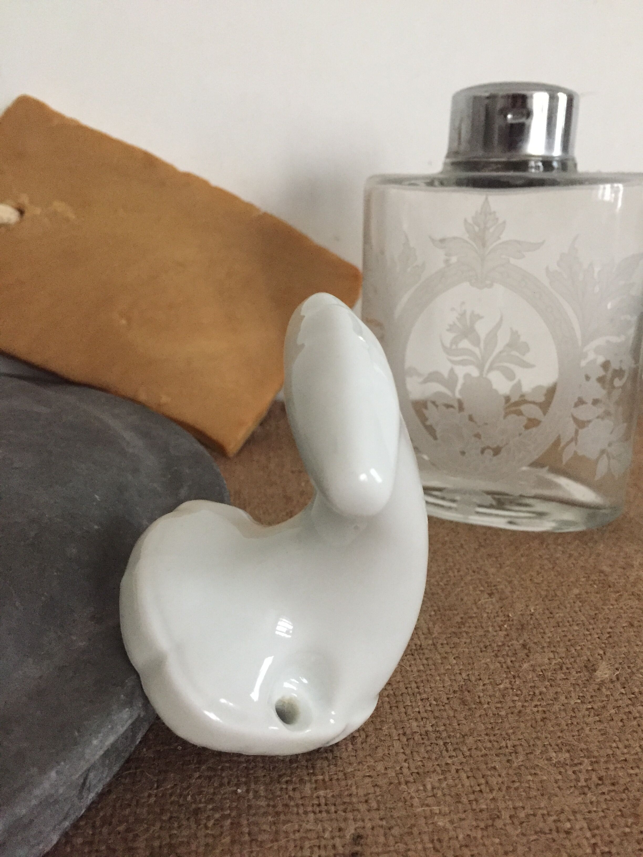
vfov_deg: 61.7
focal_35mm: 29
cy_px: 428
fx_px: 718
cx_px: 322
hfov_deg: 48.2
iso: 320
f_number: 2.2
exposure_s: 1/17
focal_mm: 4.15
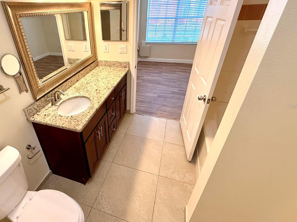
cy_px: 106
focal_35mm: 19
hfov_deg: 83.0
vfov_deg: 68.6
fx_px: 163
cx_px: 110
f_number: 2.2
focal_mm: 2.22
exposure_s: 1/120
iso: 250
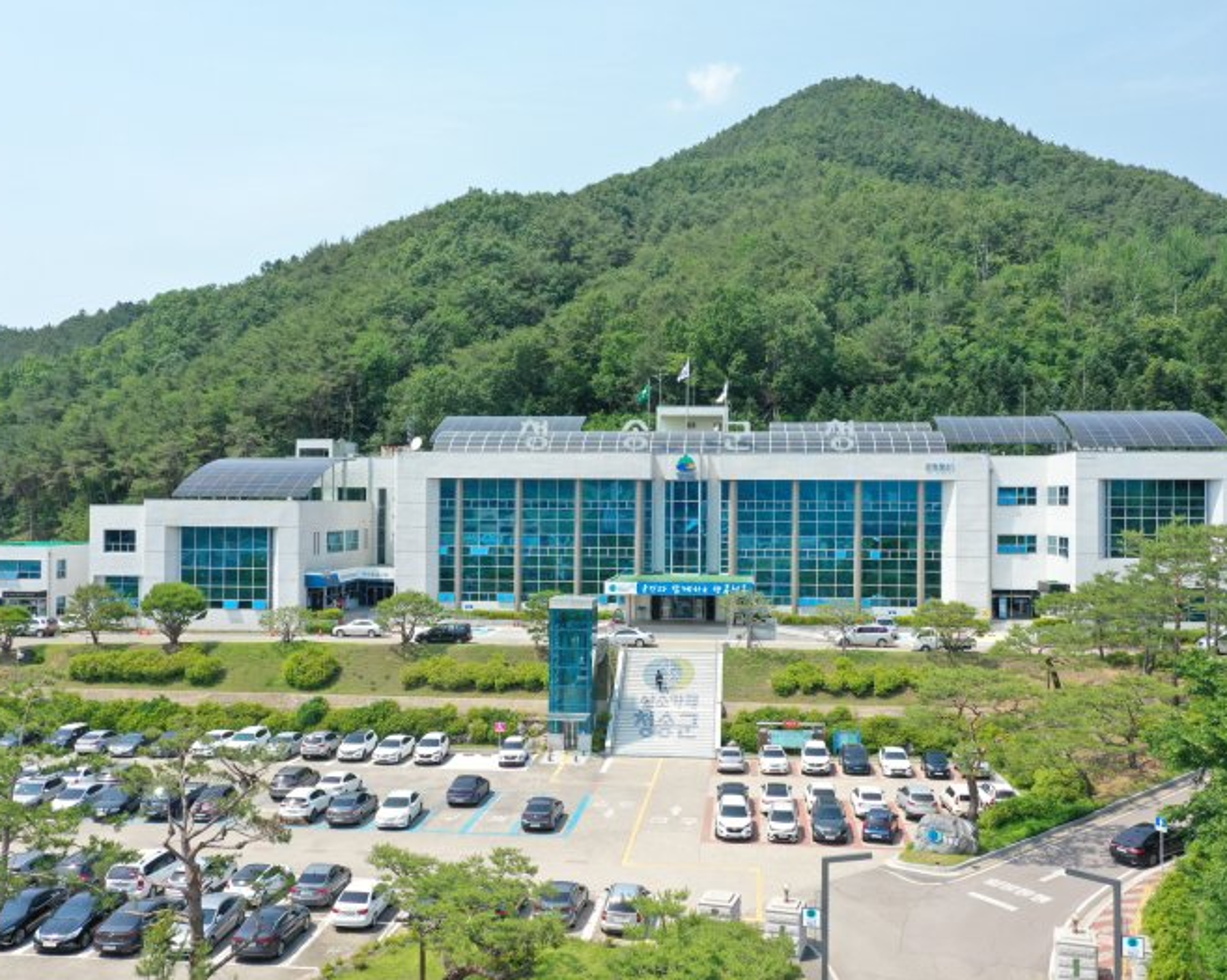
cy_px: 494
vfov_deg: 45.8
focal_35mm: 32
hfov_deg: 55.7
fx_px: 1162
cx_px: 637
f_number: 5.6
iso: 100
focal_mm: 10.26
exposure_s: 1/320
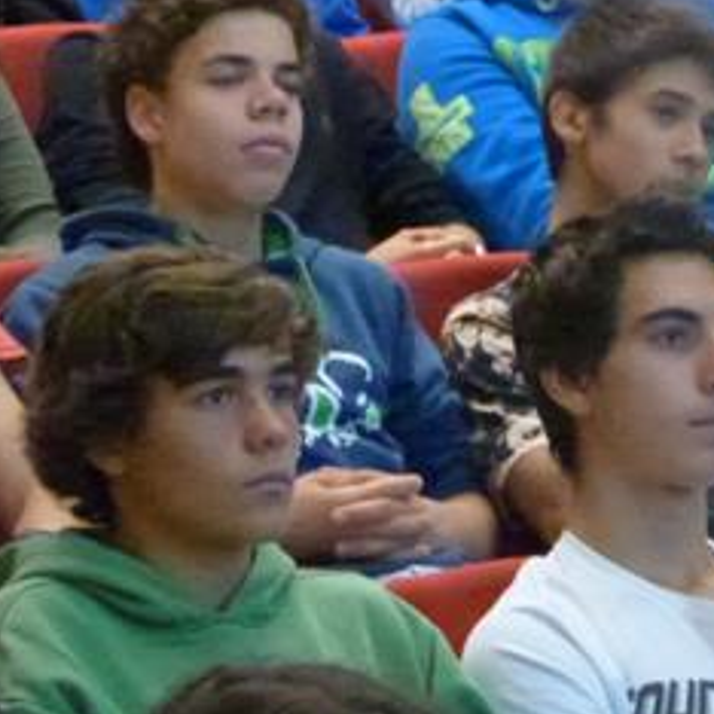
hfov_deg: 6.7
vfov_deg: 6.6
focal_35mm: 263
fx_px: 6137
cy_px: 116
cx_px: 269
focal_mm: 19.7
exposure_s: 1/8
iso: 1600
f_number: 3.5
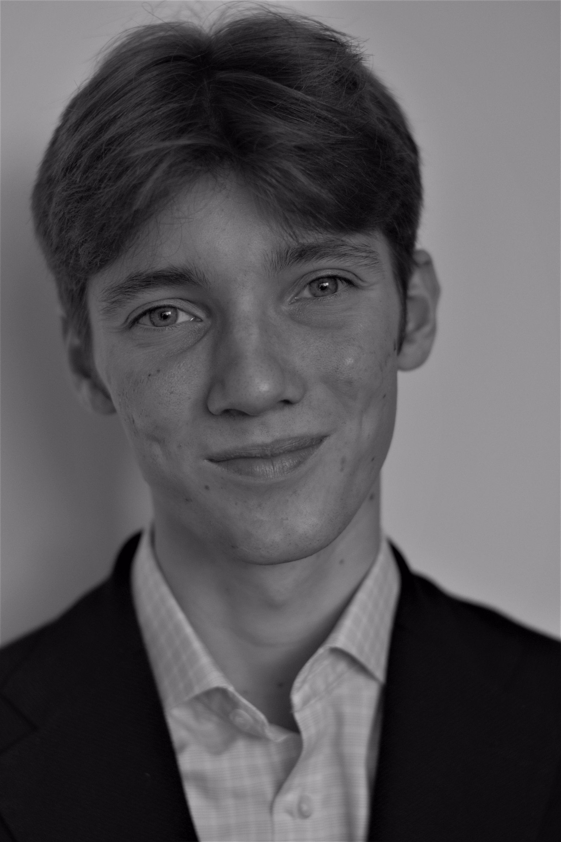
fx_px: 1753
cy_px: 421
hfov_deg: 18.2
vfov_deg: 27.0
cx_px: 280
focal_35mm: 75
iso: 1600
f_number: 1.8
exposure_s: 1/800
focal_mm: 50
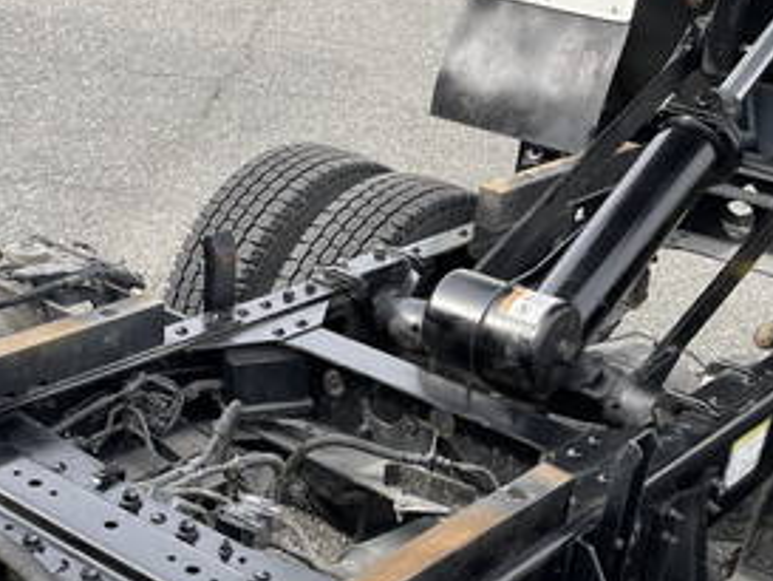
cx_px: 331
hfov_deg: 31.6
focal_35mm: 61
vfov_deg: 23.4
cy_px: 527
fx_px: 1363
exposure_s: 1/540
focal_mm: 4.2
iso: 32
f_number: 1.6
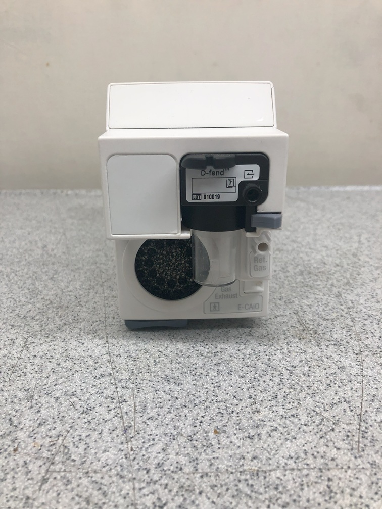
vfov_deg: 63.4
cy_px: 254
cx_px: 191
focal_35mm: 28
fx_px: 412
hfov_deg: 49.7
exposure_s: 1/120
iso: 64
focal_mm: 3.99
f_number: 1.8
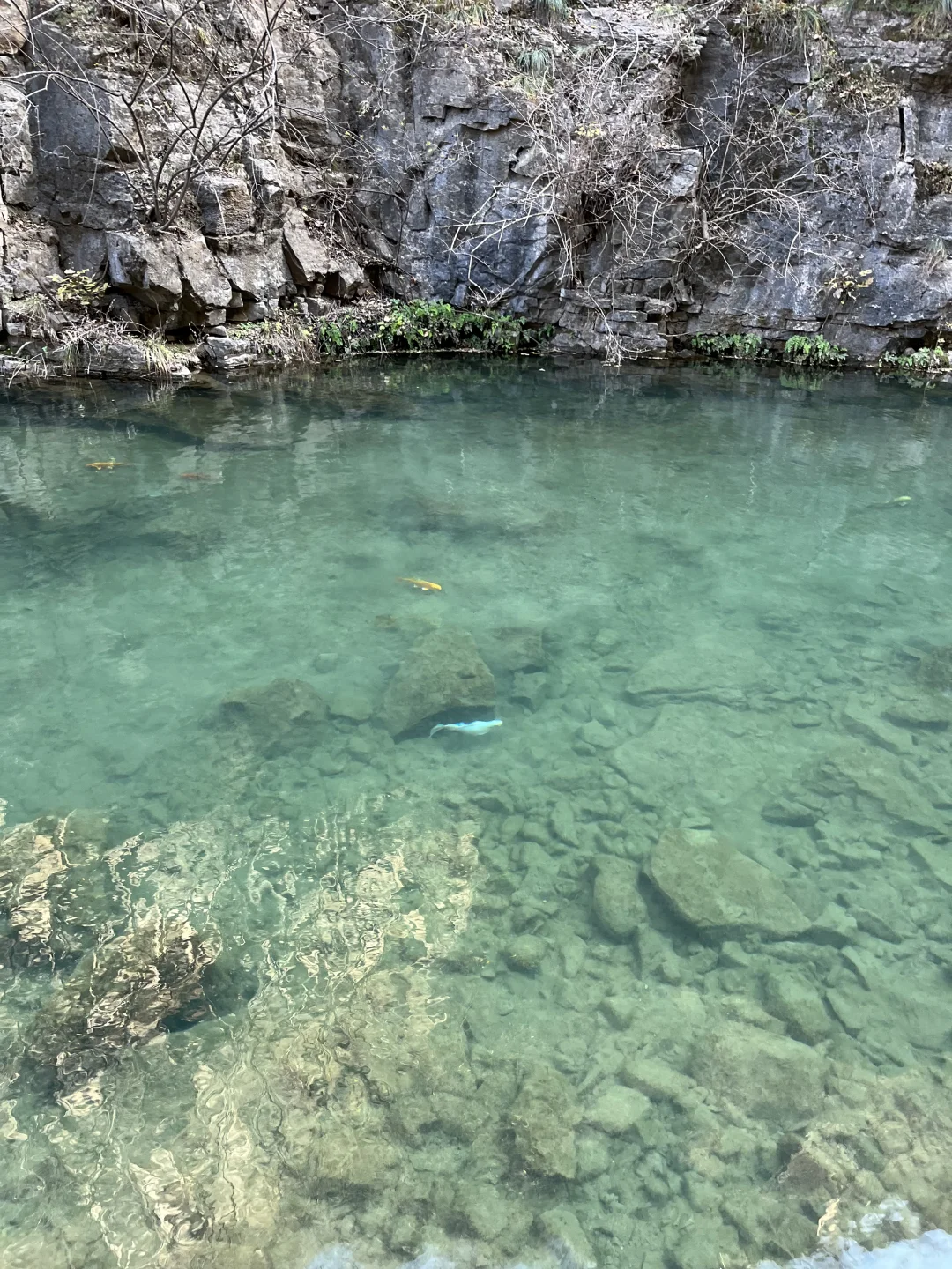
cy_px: 634
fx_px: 953
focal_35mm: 26
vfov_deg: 67.3
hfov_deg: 53.1
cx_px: 476
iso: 125
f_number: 1.6
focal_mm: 5.1
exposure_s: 1/107
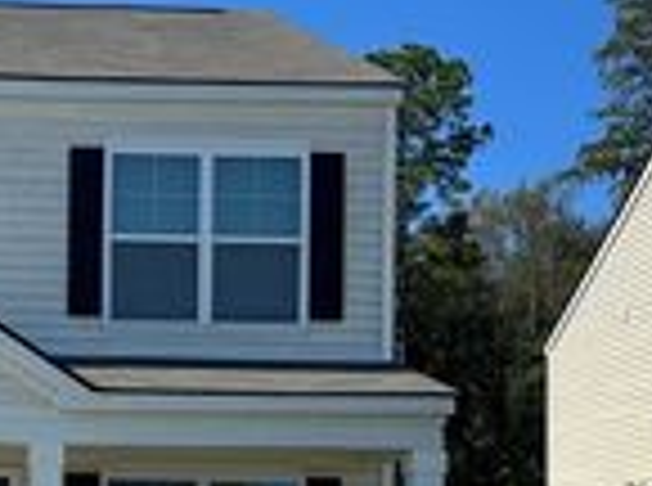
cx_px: -40
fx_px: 1559
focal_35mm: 83
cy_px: 529
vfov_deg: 17.1
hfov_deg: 22.5
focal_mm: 6.86
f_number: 1.78
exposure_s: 1/5848
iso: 80
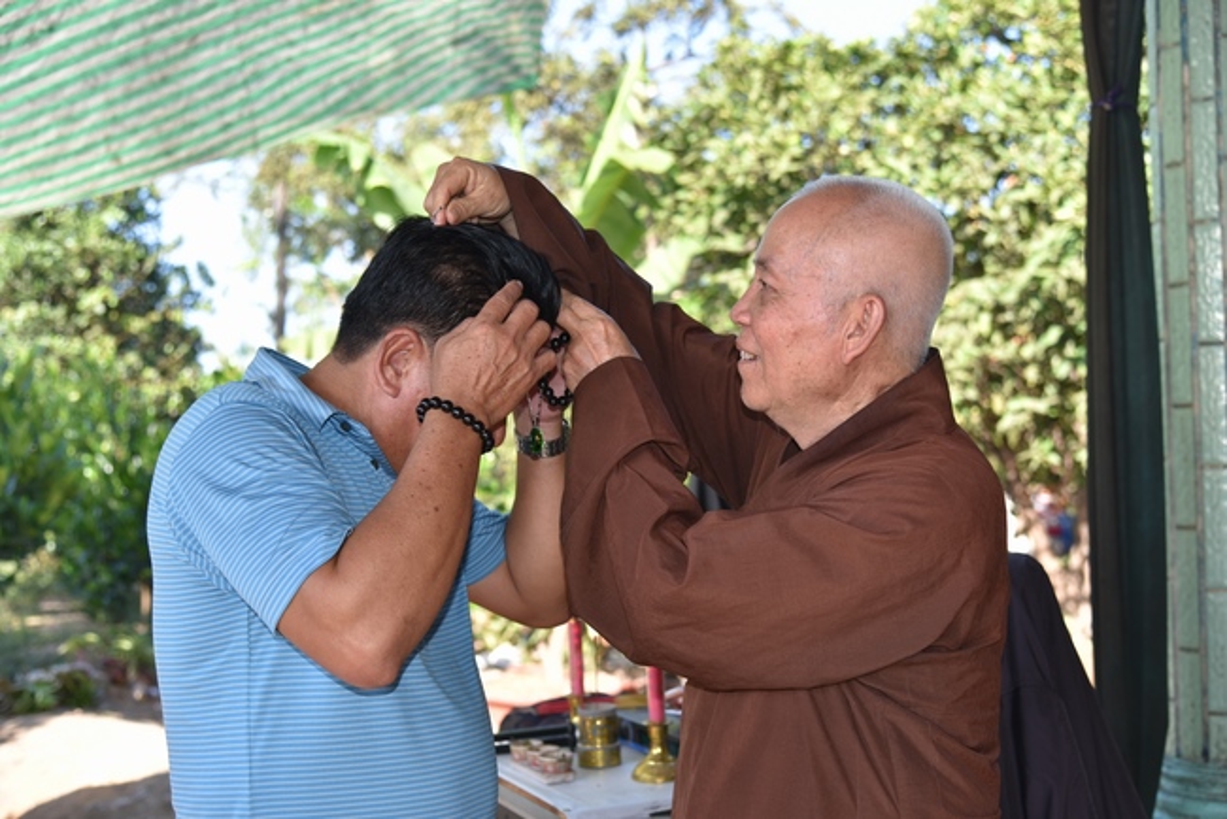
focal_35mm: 44
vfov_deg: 30.5
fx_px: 1500
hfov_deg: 44.5
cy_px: 410
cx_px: 614
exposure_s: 1/125
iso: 100
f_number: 4
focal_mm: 44
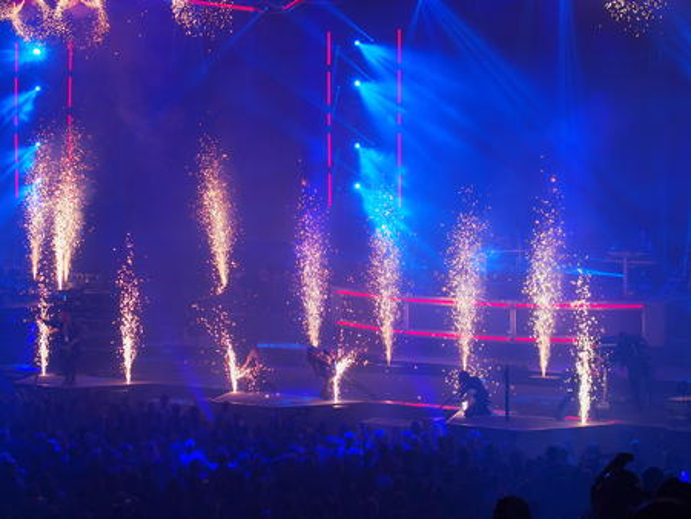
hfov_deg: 21.3
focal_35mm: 92
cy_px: 260
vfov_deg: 16.1
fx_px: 1837
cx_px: 346
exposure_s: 1/200
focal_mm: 19.6
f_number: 3.2
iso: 125
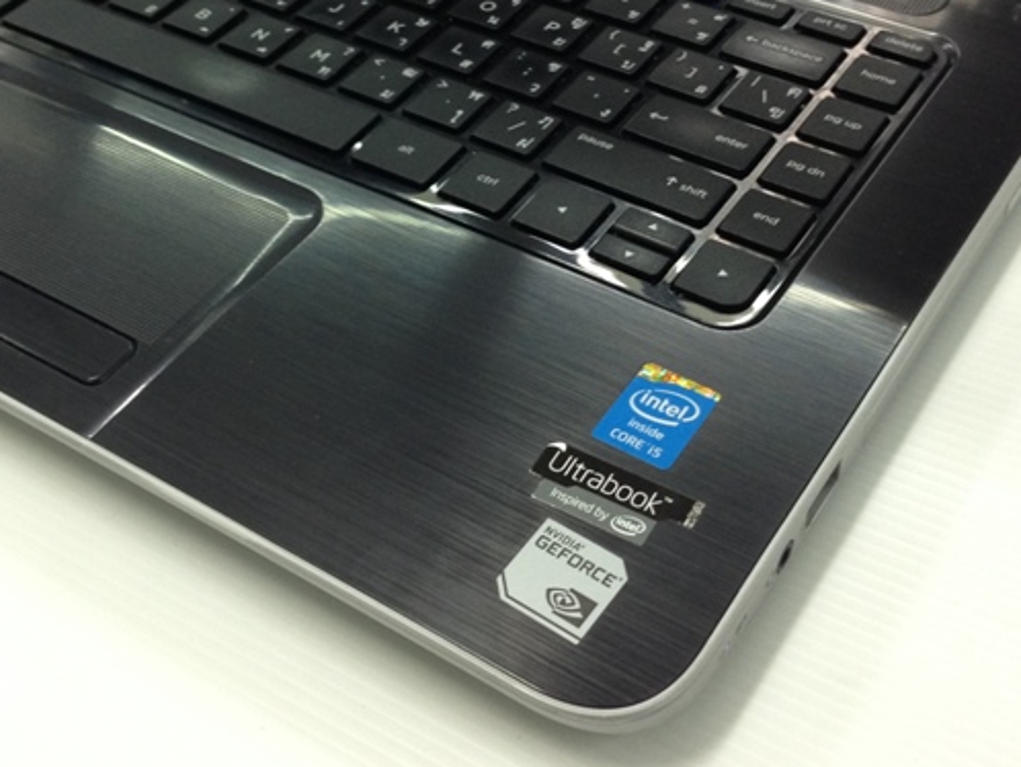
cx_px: 461
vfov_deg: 27.3
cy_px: 230
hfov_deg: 36.1
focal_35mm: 53
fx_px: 1564
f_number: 2.4
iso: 80
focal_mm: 4.12
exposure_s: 1/20
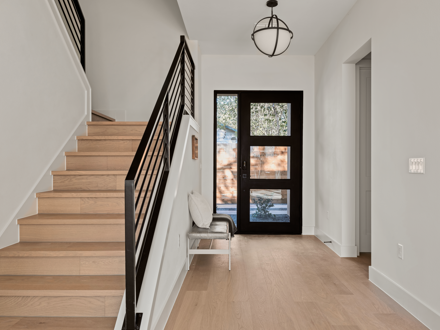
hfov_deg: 67.3
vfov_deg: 53.0
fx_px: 330
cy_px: 179
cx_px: 227
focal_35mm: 26
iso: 320
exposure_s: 1/1.67
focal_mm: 29.9
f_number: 13
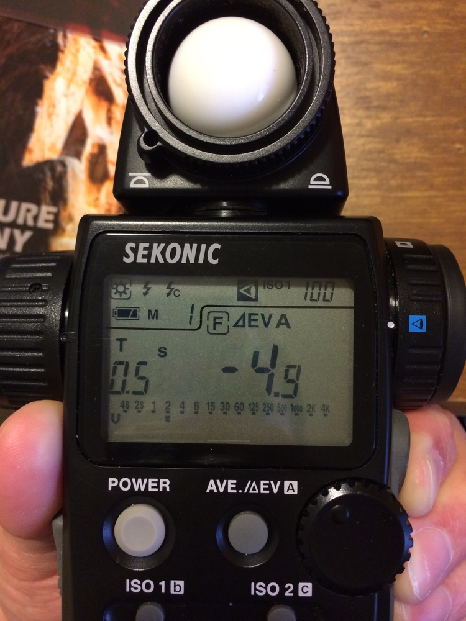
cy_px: 310
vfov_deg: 61.7
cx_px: 233
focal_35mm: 29
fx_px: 521
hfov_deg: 48.2
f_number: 2.2
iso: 320
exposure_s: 1/17
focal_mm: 4.15
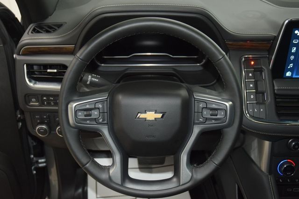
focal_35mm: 38
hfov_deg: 51.3
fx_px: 312
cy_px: 100
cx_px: 150
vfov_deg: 35.5
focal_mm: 25
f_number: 3.8
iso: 1800
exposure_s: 1/50
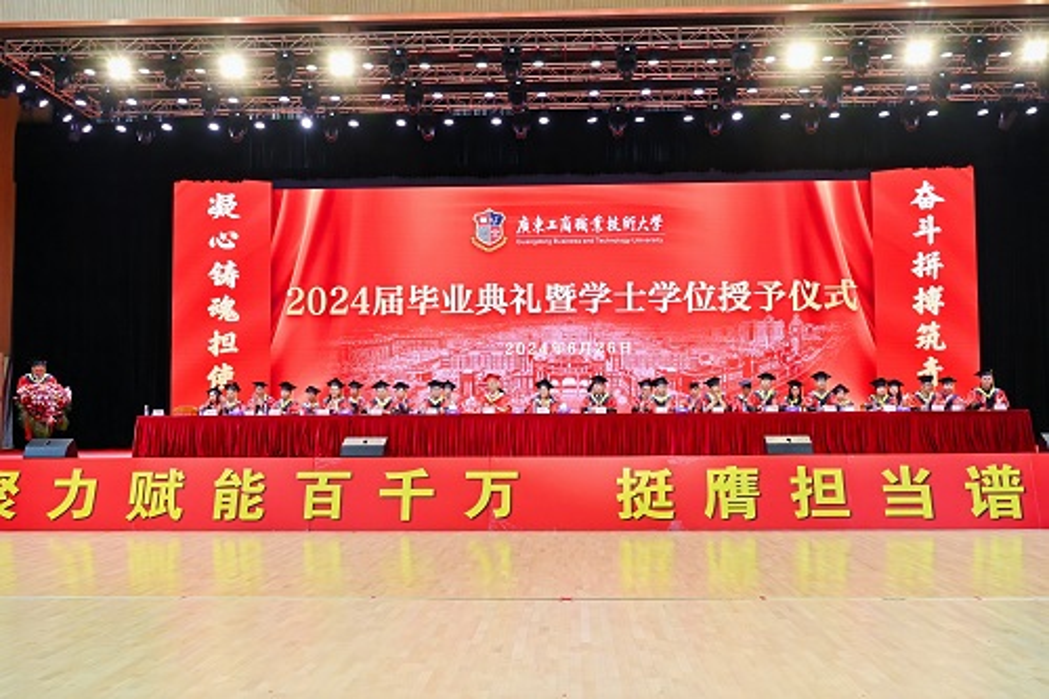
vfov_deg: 36.8
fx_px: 1049
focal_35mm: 36
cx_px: 524
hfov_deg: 53.1
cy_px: 350
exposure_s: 1/200
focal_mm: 36
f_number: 5.6
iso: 1600
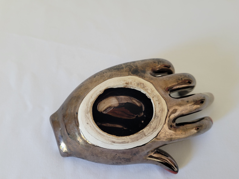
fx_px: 207
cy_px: 97
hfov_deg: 60.0
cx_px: 118
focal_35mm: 30
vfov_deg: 46.8
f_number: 1.8
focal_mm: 5.4
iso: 200
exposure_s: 1/50
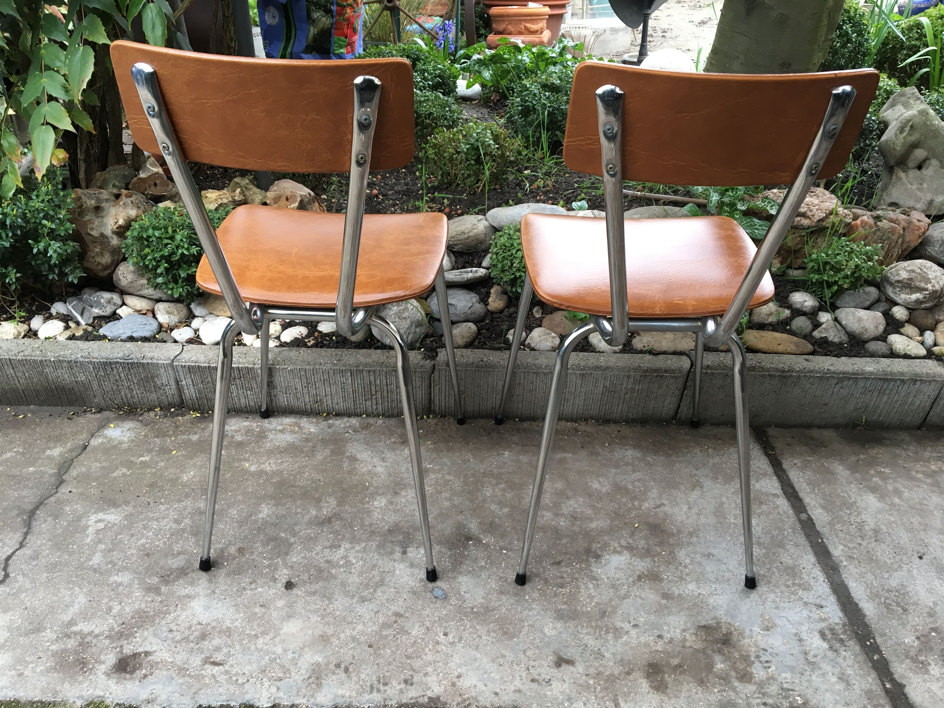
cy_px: 354
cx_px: 472
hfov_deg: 61.7
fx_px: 791
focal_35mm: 29
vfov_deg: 48.2
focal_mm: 4.15
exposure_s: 1/33
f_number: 2.2
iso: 32
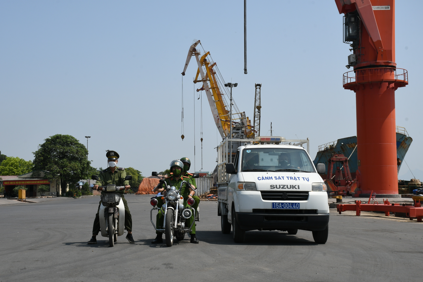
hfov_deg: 35.1
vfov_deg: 23.8
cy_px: 141
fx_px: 670
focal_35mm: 57
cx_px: 212
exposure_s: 1/200
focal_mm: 38
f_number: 16
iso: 160
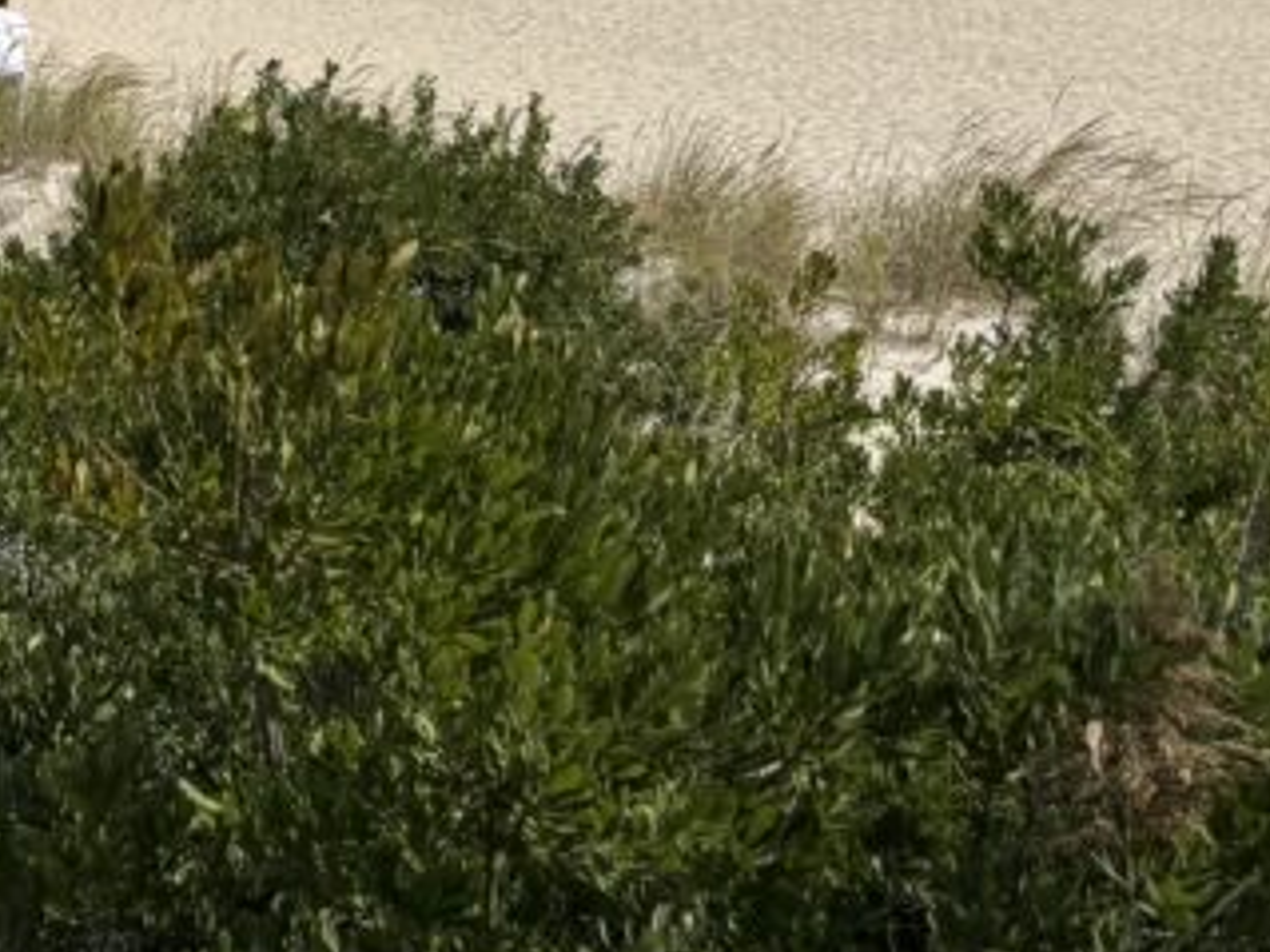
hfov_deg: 21.5
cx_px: -609
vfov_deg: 18.1
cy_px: -211
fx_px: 2824
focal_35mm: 77
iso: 80
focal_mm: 6.76
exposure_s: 1/10309
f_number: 1.78
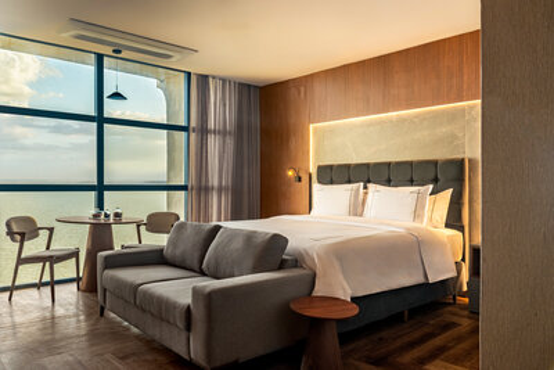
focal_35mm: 28
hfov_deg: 65.5
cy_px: 185
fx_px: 431
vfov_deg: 46.4
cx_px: 277
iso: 500
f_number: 9
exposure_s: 1/60
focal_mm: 28
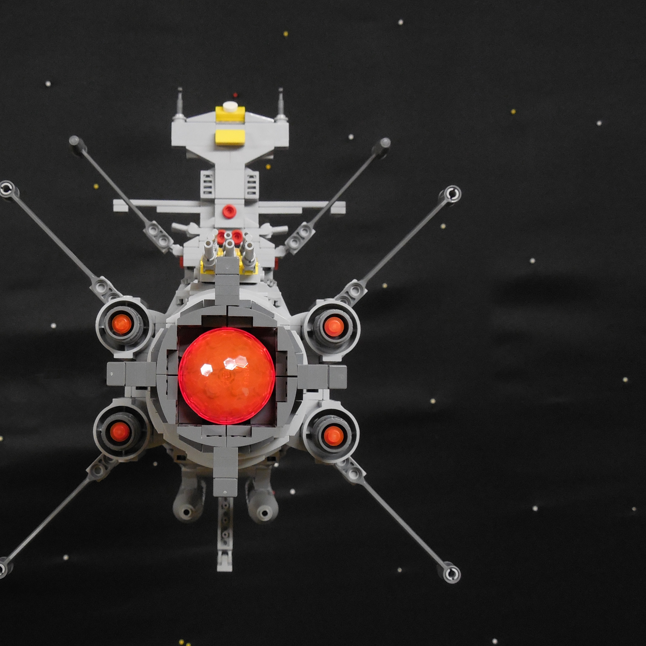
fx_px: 992
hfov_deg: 35.8
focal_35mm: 47
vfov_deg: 36.1
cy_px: 330
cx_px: 228
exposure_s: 1/8
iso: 450
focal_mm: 7
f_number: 3.8
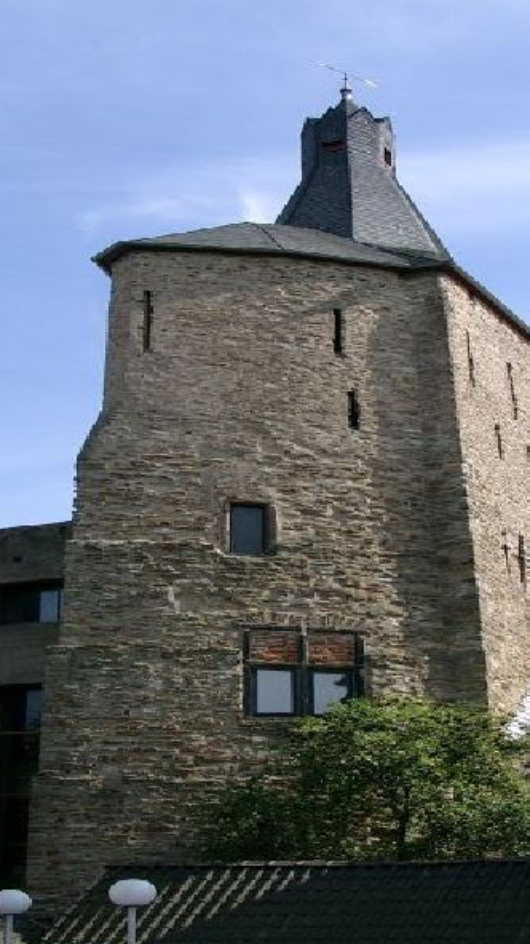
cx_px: 335
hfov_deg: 20.3
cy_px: 473
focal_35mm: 59
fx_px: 1476
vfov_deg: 35.5
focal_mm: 8.4
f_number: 4
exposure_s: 1/593
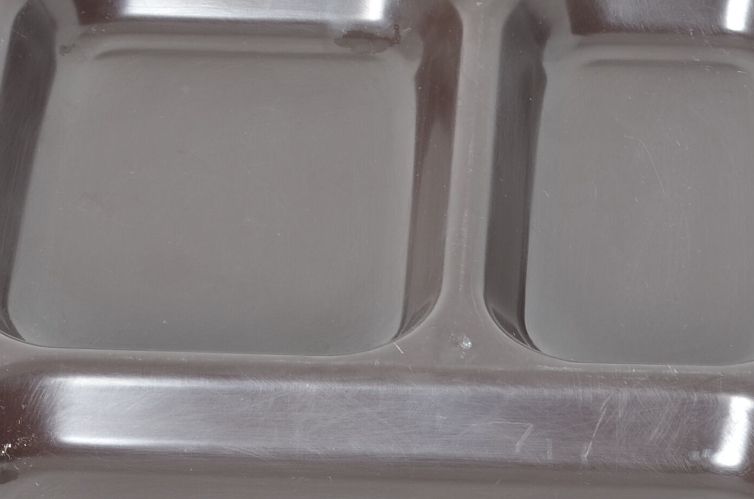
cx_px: 450
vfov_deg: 6.9
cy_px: 431
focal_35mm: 198
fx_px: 4138
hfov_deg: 10.4
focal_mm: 50
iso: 100
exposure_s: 1/125
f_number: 11
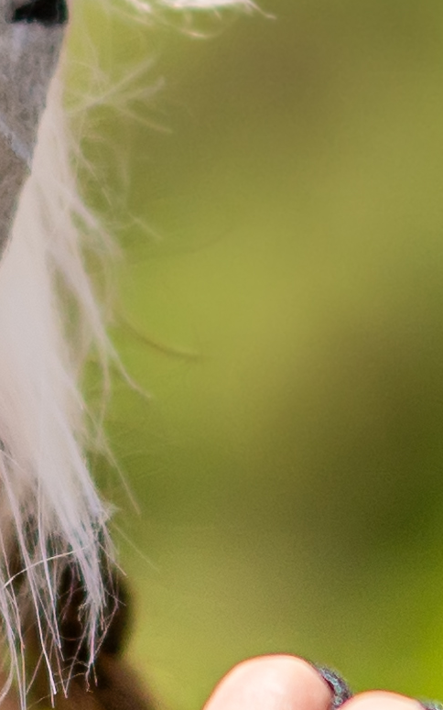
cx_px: -565
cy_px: 238
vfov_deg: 3.2
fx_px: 12814
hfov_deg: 2.0
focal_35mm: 663
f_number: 1.4
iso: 100
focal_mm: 56
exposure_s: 1/4000
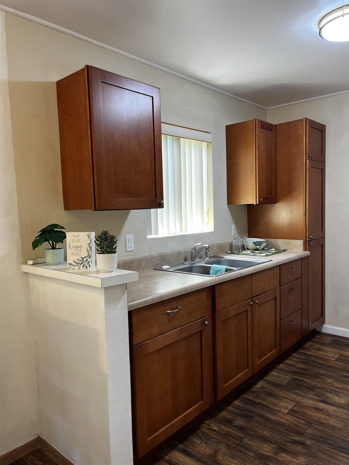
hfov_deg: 53.1
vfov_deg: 67.3
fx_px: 350
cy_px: 232
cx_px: 174
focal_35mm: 26
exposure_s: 1/60
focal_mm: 5.1
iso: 80
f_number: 1.6
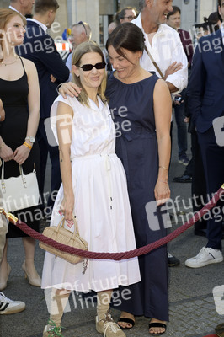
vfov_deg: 26.0
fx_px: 729
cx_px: 112
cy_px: 168
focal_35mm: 78
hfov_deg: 17.5
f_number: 7.1
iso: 640
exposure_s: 1/250
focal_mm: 78
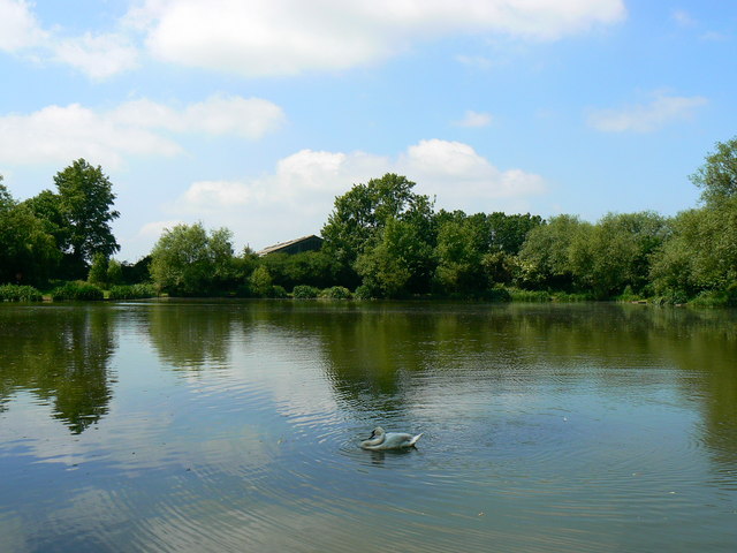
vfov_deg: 39.7
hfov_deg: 51.4
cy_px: 276
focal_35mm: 36
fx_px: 766
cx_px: 368
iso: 80
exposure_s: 1/500
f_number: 6.3
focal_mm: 6
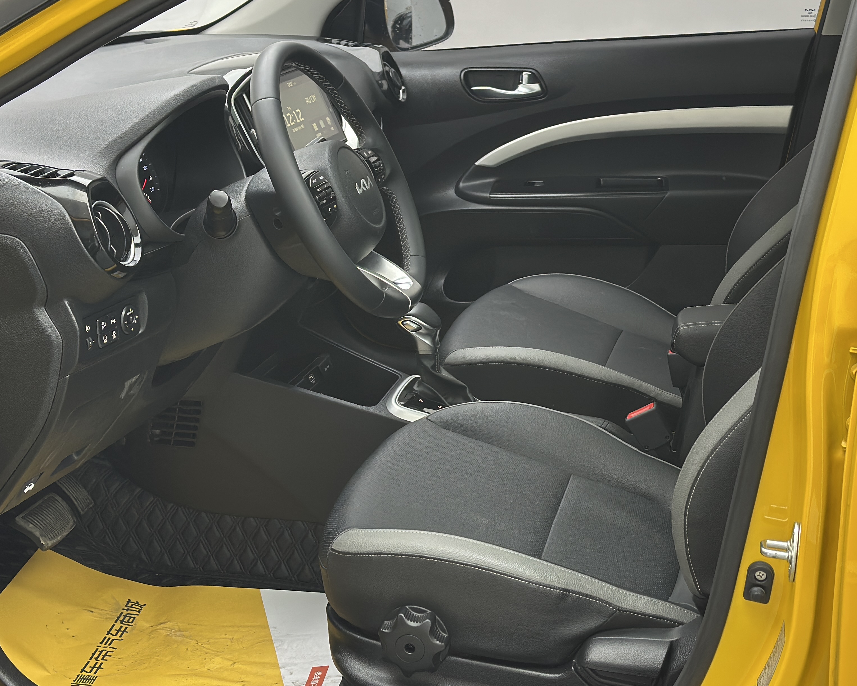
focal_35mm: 62
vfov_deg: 24.6
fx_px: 1573
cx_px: 436
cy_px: 293
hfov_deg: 30.5
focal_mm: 6.86
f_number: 1.78
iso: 160
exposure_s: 1/50
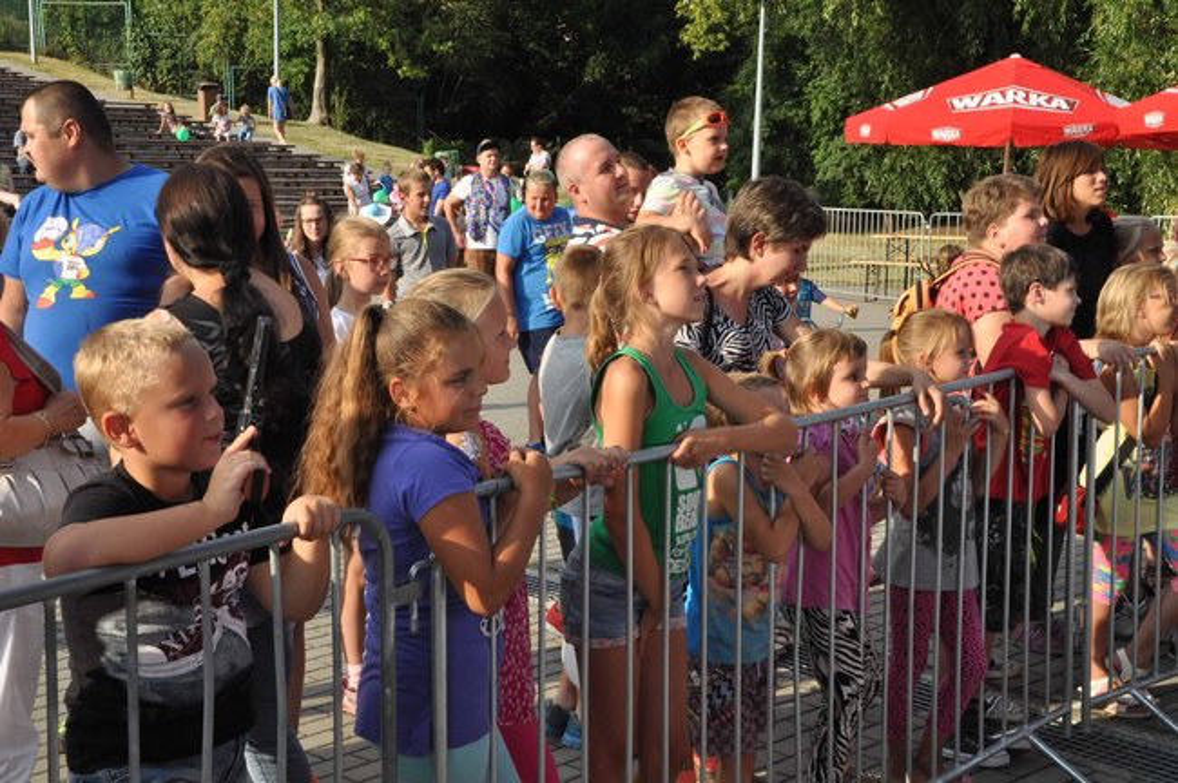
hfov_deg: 41.2
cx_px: 589
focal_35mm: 48
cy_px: 392
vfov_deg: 28.0
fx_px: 1569
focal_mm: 32
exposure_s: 1/160
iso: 640
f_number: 25
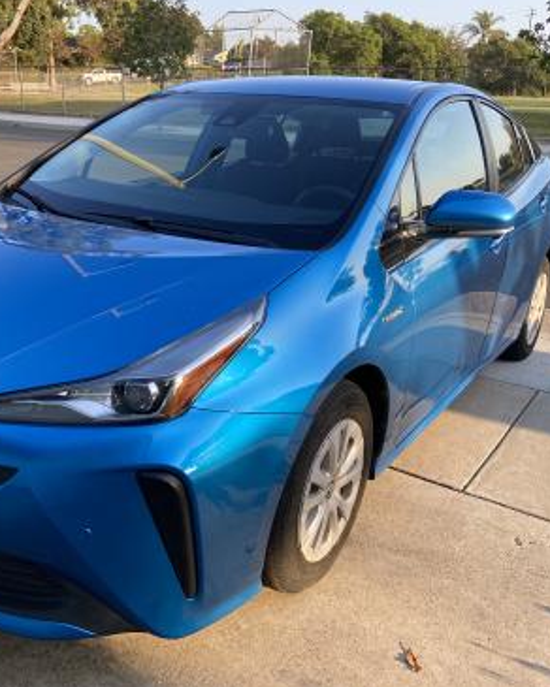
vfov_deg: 51.5
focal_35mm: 35
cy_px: 346
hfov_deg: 41.6
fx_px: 712
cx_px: 175
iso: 32
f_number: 1.8
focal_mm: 4.25
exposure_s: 1/317
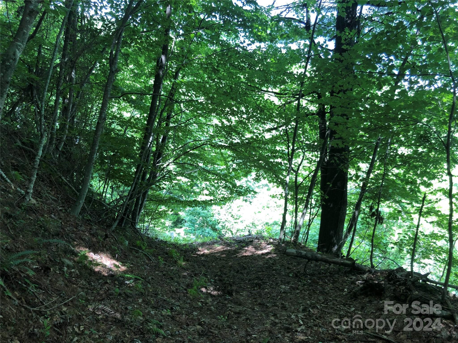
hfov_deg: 63.4
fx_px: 370
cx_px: 229
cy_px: 172
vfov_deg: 49.7
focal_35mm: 28
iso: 32
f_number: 1.8
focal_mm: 3.99
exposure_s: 1/60
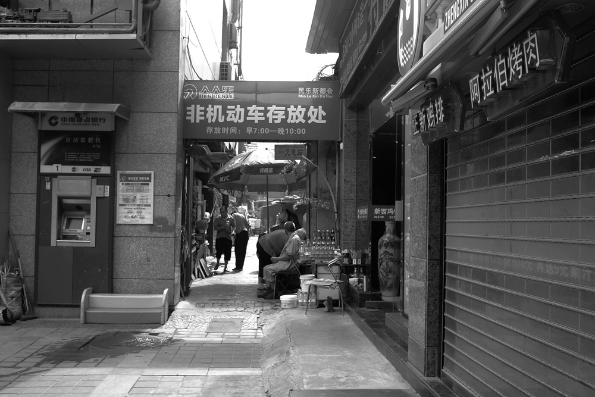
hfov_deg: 53.1
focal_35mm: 36
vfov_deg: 36.9
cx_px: 298
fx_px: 595
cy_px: 198
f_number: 4.5
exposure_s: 1/125
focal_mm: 24
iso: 100
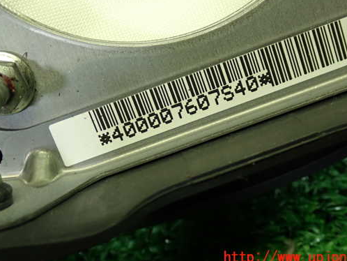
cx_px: 172
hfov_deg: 36.2
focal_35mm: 53
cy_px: 110
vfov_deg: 27.5
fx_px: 532
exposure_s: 1/40
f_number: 2.9
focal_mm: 7.84
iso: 250
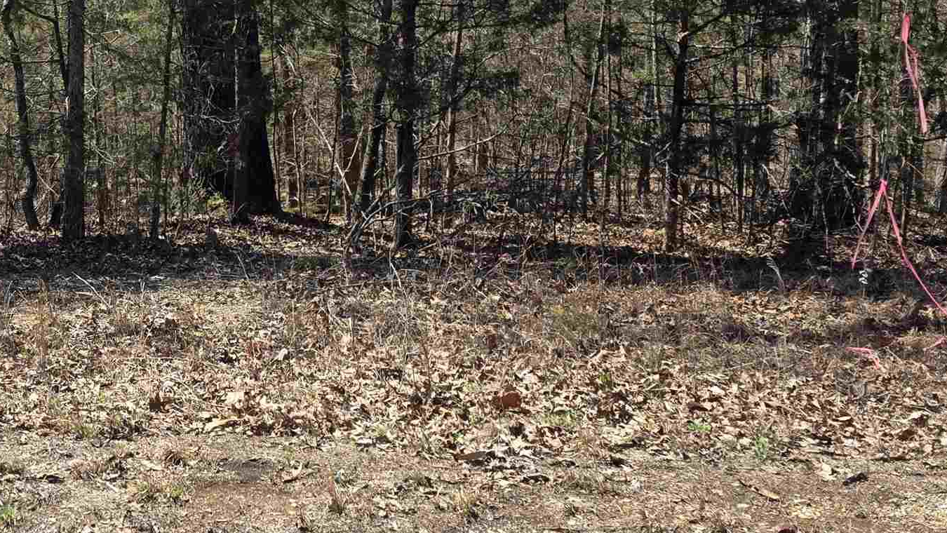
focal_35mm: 57
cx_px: 161
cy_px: 89
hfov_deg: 35.2
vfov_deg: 20.8
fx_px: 1432
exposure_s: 1/2259
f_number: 1.7
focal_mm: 6.3
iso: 80
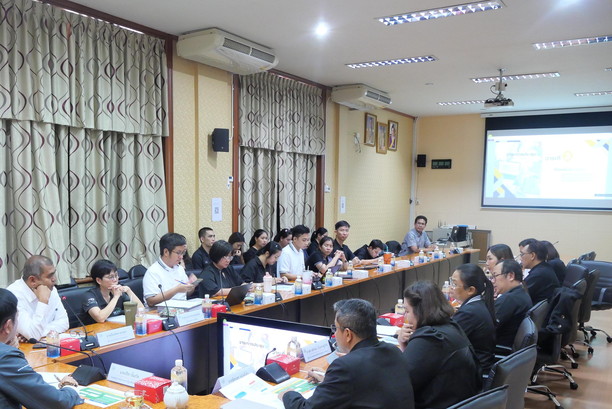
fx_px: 629
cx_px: 249
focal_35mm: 37
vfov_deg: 35.8
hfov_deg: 51.6
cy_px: 260
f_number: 5.6
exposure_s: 1/13
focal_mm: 14
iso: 1600
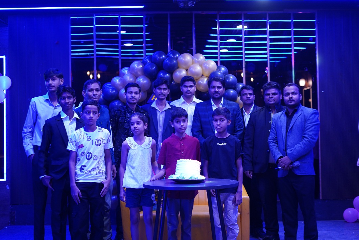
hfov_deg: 39.6
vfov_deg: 27.0
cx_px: 180
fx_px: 499
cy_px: 120
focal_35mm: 50
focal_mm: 50
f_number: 1.8
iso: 800
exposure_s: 1/100
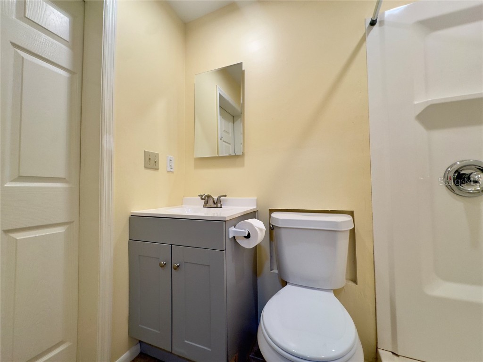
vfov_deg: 85.7
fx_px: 195
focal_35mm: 14
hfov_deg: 102.1
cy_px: 181
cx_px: 242
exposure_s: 1/120
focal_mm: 2.22
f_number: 2.2
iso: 125
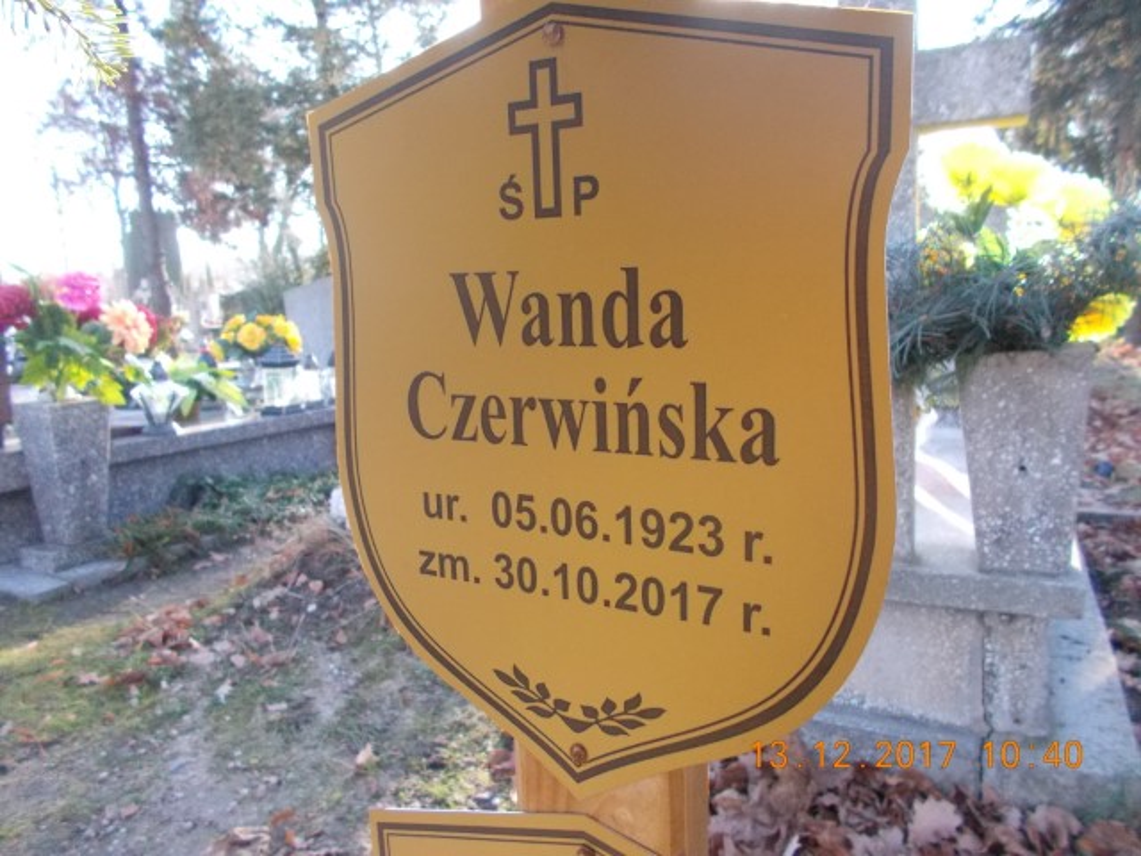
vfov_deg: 53.1
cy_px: 428
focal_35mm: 26
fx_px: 857
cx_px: 570
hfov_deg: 67.3
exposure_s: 1/250
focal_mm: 4.6
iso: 400
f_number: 3.2
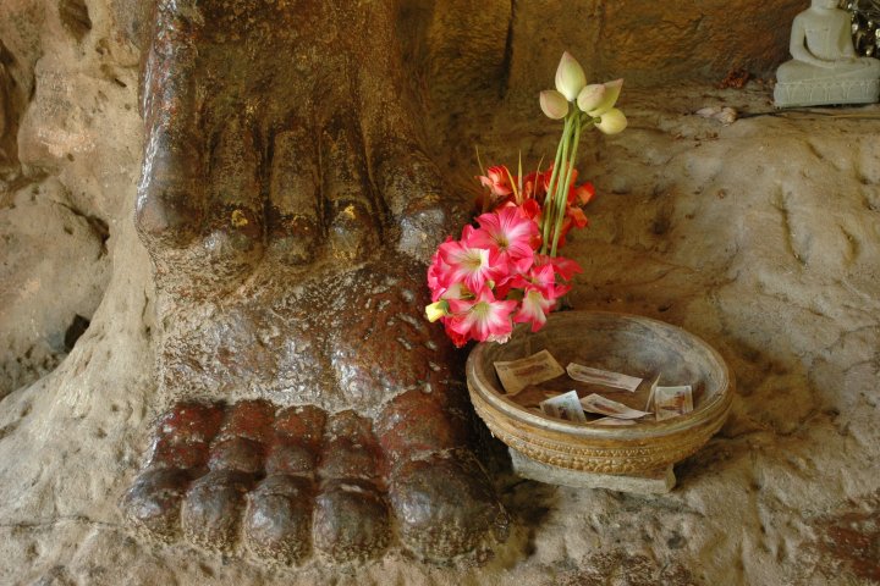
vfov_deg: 33.0
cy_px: 293
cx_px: 440
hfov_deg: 47.9
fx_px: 990
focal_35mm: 40
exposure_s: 1/25
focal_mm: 27
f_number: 3.8
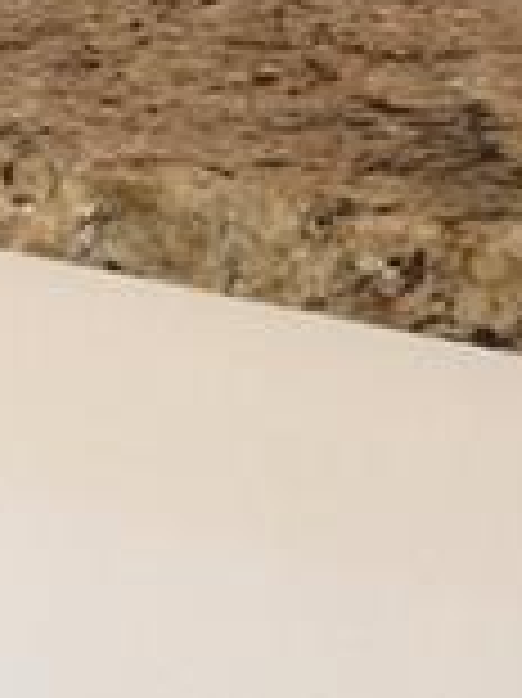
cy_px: -639
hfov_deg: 10.2
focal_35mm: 144
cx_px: 554
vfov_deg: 12.3
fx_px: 2899
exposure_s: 1/10
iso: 100
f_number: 2.2
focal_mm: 4.15
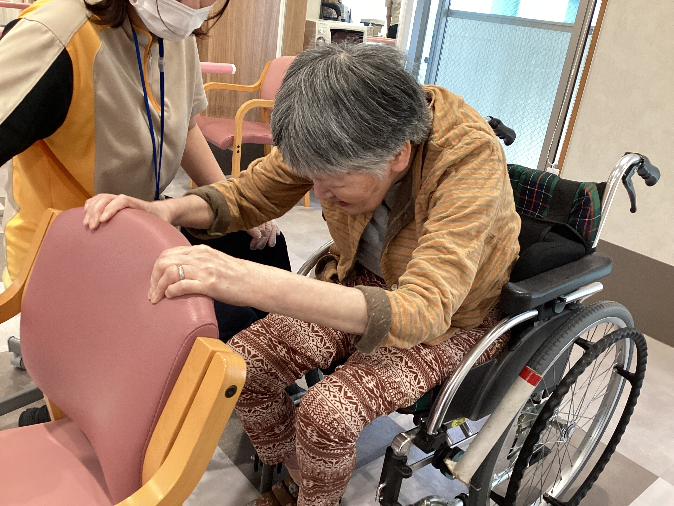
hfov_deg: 58.4
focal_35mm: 31
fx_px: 604
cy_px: 253
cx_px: 337
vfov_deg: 45.4
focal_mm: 3.3
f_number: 2.4
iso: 200
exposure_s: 1/60
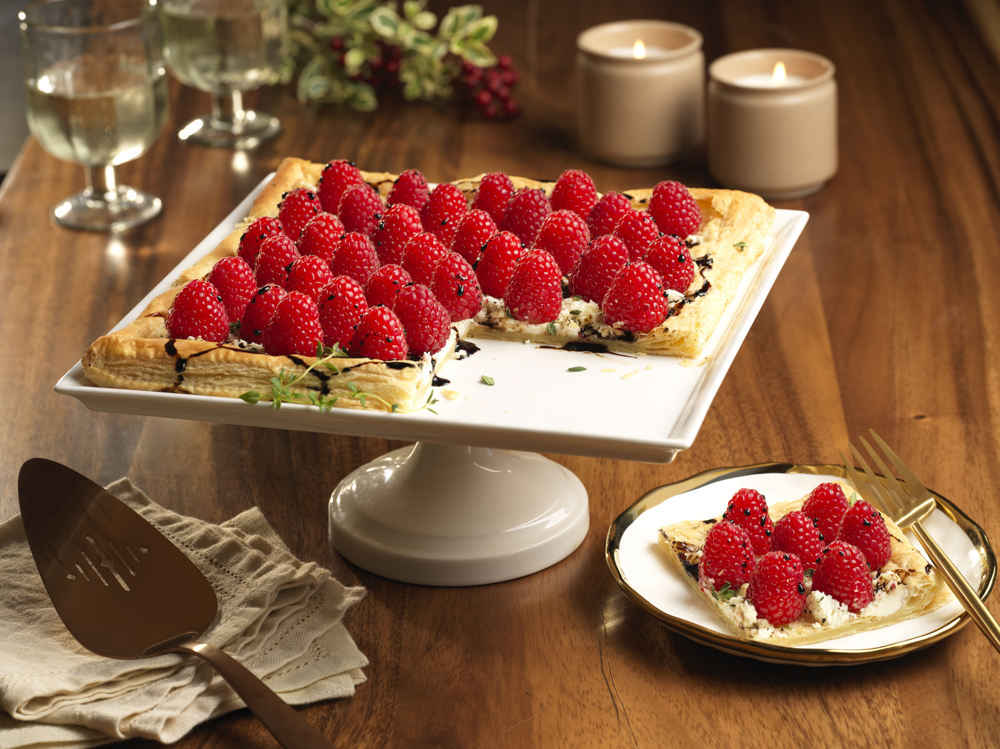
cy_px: 374
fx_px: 2715
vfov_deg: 15.7
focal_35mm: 94
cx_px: 500
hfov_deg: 20.9
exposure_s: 1/15
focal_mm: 120
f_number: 11
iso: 100
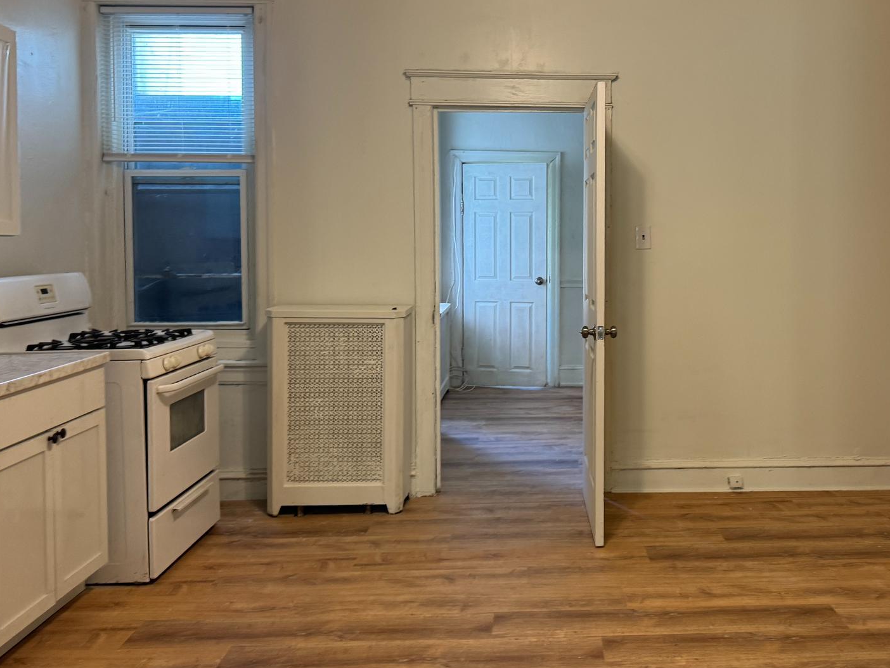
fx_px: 900
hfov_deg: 51.9
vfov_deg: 40.6
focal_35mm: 35
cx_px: 571
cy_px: 278
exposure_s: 1/60
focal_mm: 6.76
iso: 200
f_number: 1.78
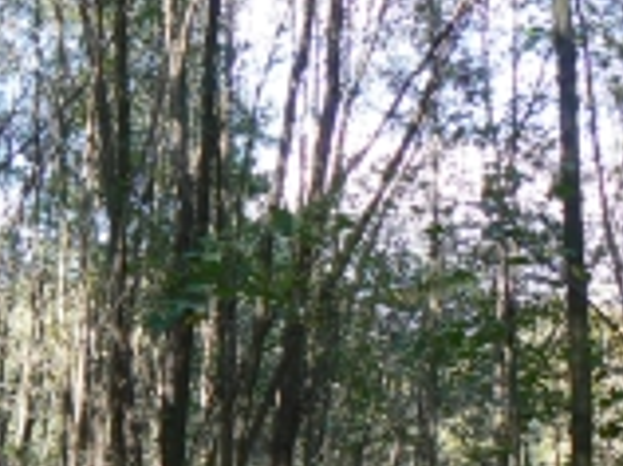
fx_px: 2049
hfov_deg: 17.2
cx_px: 142
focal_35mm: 114
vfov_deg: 12.7
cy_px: 547
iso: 80
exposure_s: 1/60
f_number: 3.6
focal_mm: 6
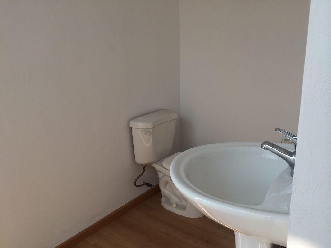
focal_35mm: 30
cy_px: 124
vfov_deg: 46.8
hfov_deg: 60.0
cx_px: 166
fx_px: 287
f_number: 2.2
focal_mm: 4.12
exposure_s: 1/273
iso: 32
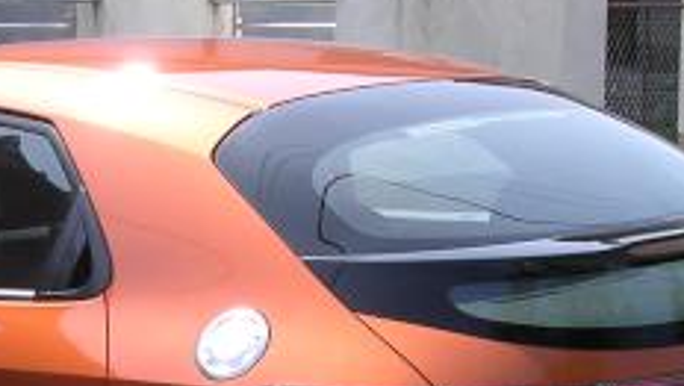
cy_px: 404
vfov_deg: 10.6
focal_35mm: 114
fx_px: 2070
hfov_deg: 18.5
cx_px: 77
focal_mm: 5.8
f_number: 5.6
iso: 100
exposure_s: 1/161
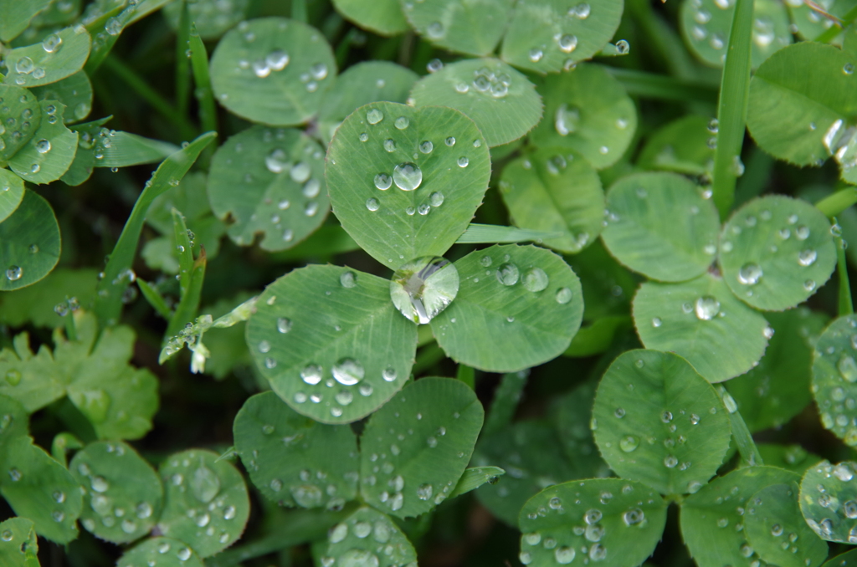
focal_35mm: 202
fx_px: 4798
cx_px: 428
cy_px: 284
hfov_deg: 10.2
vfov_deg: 6.8
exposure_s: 1/80
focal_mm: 135
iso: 250
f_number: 5.6
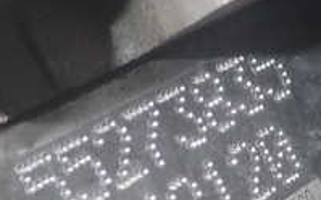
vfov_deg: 10.0
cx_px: 211
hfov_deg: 15.9
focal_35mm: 131
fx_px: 1145
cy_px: 166
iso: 200
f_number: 8
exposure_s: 1/40
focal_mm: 7.31
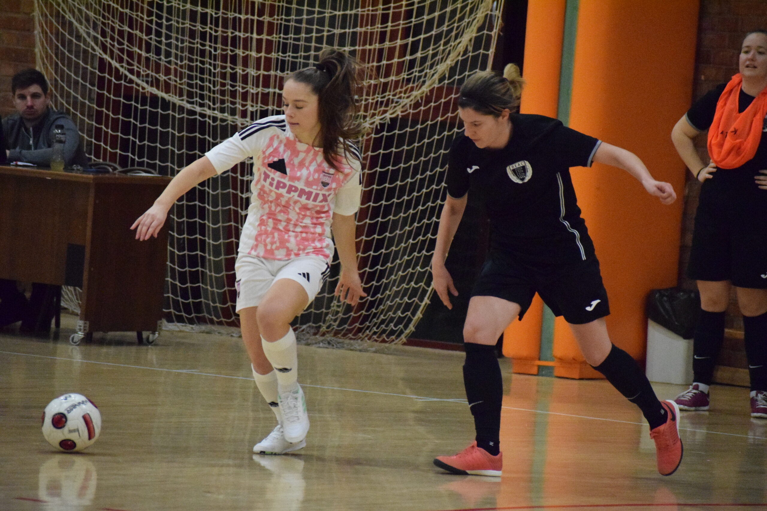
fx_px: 6072
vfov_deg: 4.8
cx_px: 384
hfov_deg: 7.2
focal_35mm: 285
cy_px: 256
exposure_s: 1/800
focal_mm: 190
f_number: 5.3
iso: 12800
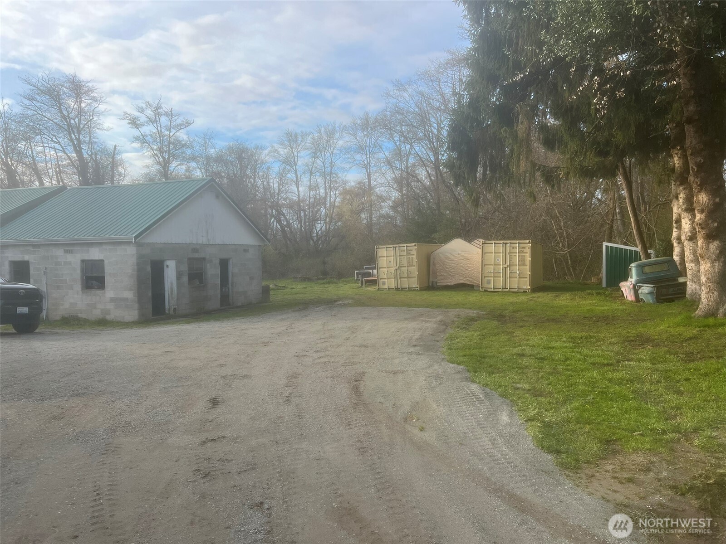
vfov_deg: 53.1
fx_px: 545
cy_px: 272
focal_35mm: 26
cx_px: 363
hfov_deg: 67.3
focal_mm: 5.7
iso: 50
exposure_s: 1/1311
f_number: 1.5
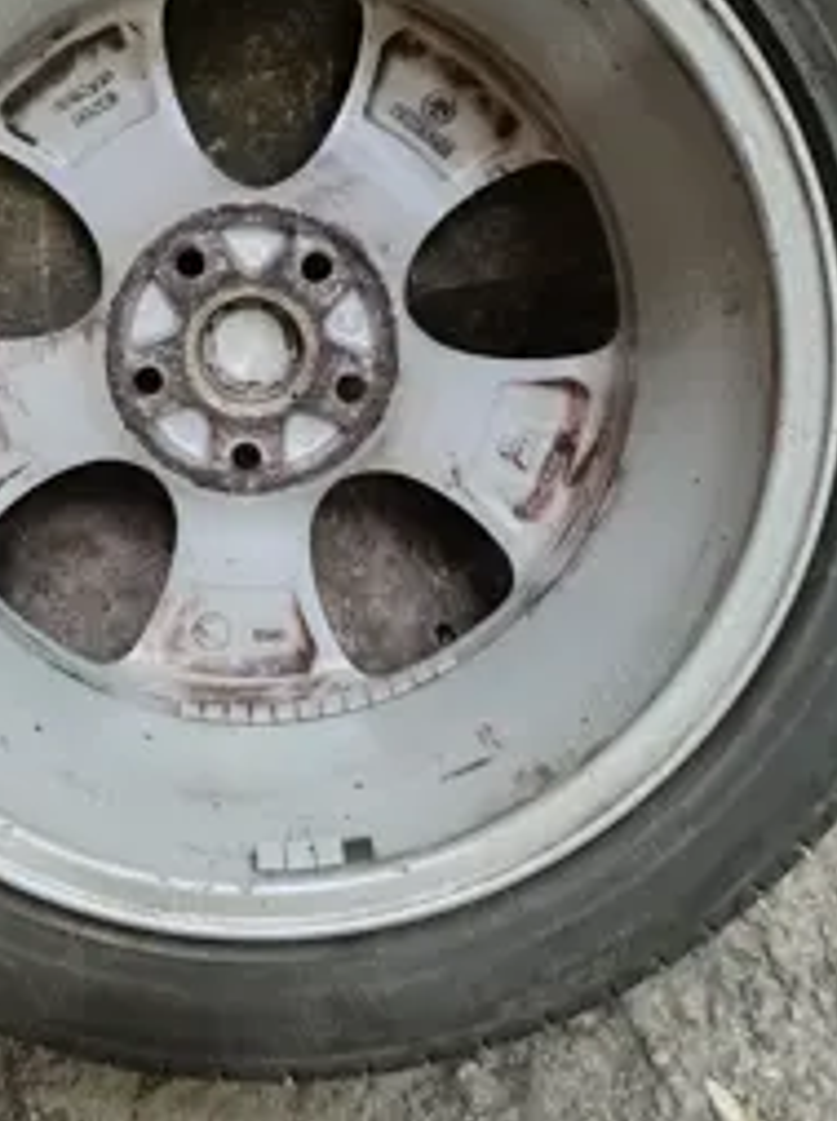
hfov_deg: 36.8
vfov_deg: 48.3
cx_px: 217
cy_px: 381
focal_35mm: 38
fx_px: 1228
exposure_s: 1/50.1
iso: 638
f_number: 1.88
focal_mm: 5.59
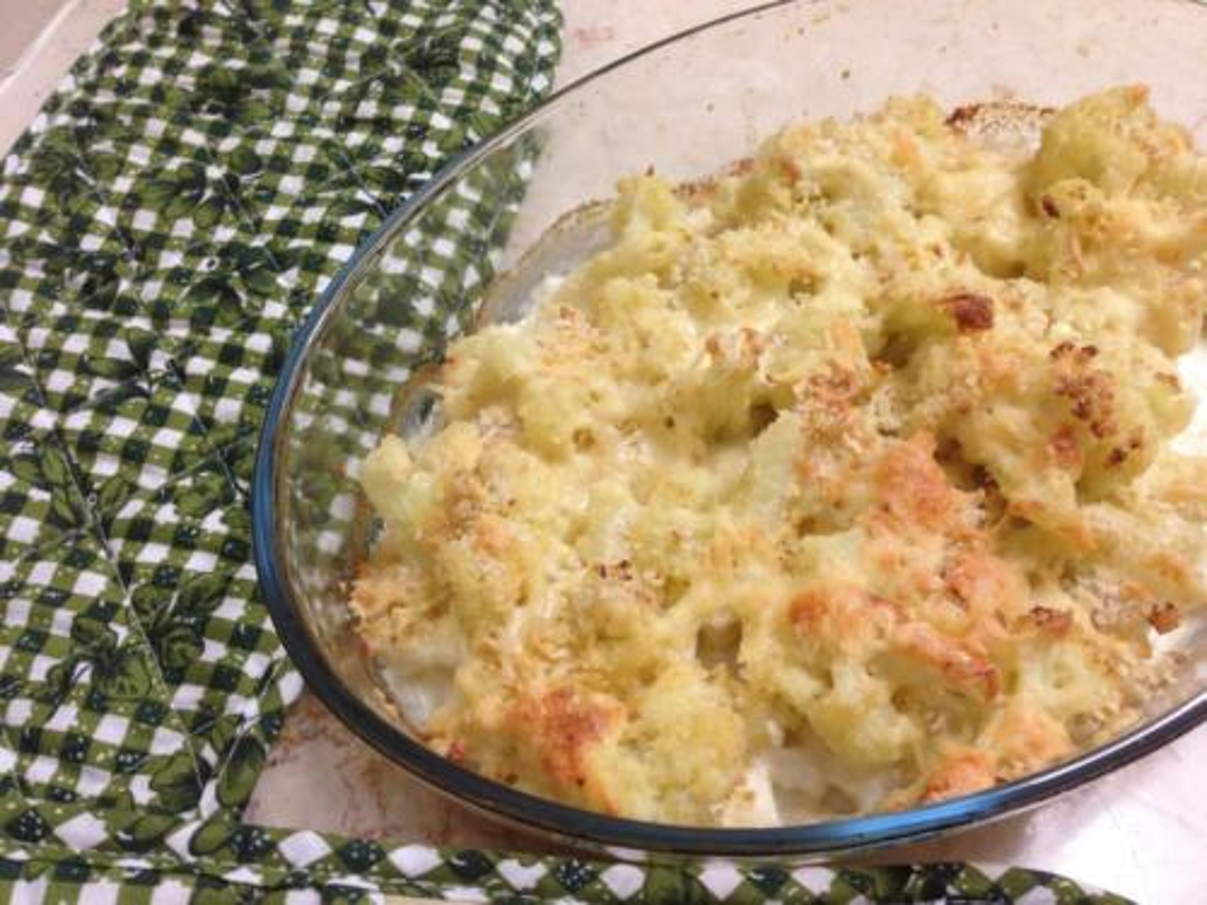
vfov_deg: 42.9
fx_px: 1151
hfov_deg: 55.4
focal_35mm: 33
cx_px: 604
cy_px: 452
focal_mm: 4.12
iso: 64
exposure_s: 1/20
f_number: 2.4
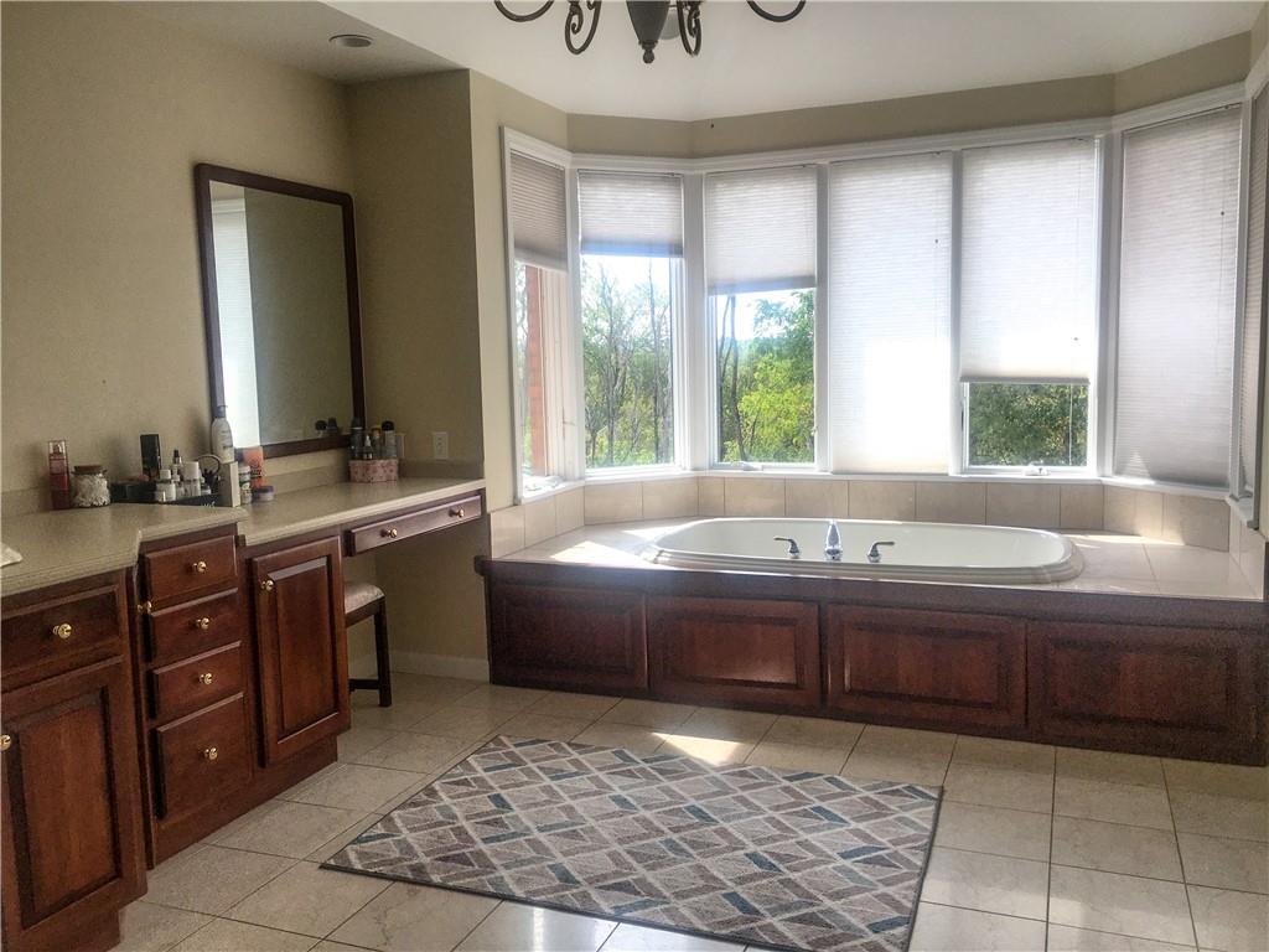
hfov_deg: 61.7
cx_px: 634
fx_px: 1063
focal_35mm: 29
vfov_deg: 48.2
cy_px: 476
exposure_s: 1/200
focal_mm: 4.15
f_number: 2.2
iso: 25
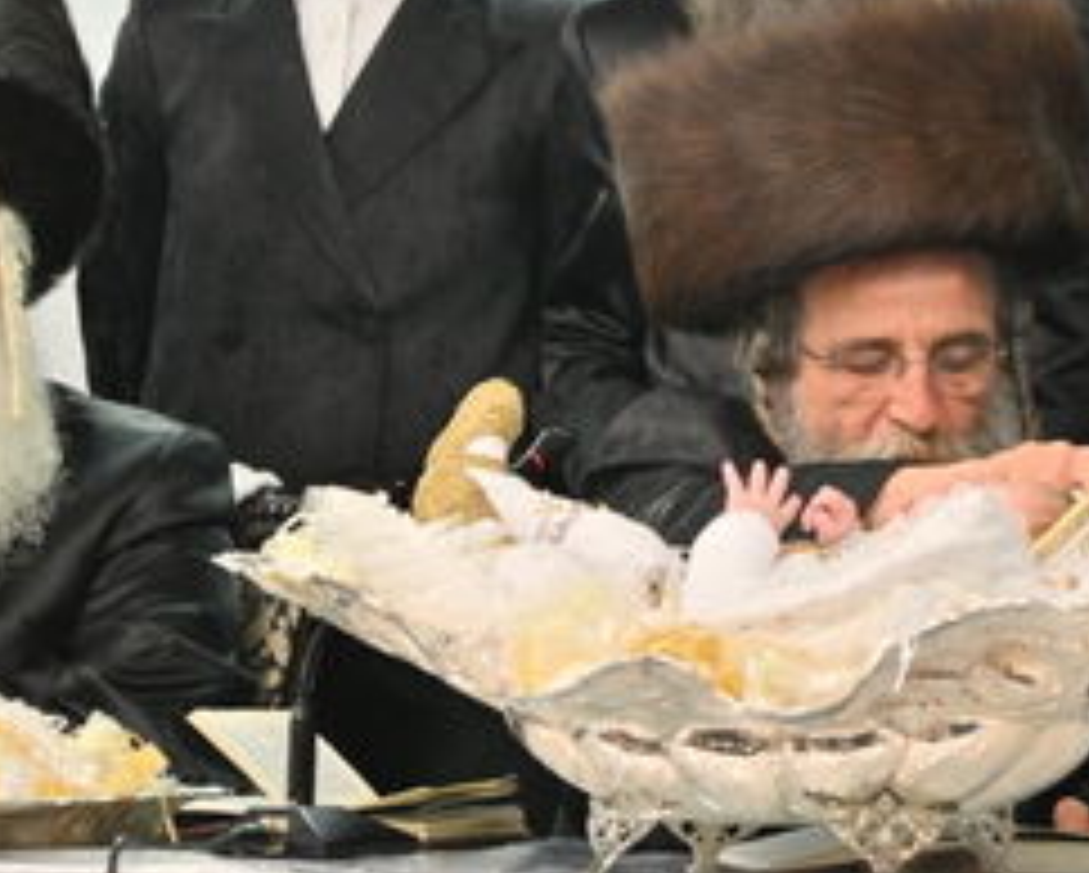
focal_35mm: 279
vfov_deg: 5.6
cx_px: 878
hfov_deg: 6.9
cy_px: 360
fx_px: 8999
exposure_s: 1/400
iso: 800
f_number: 4
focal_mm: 120
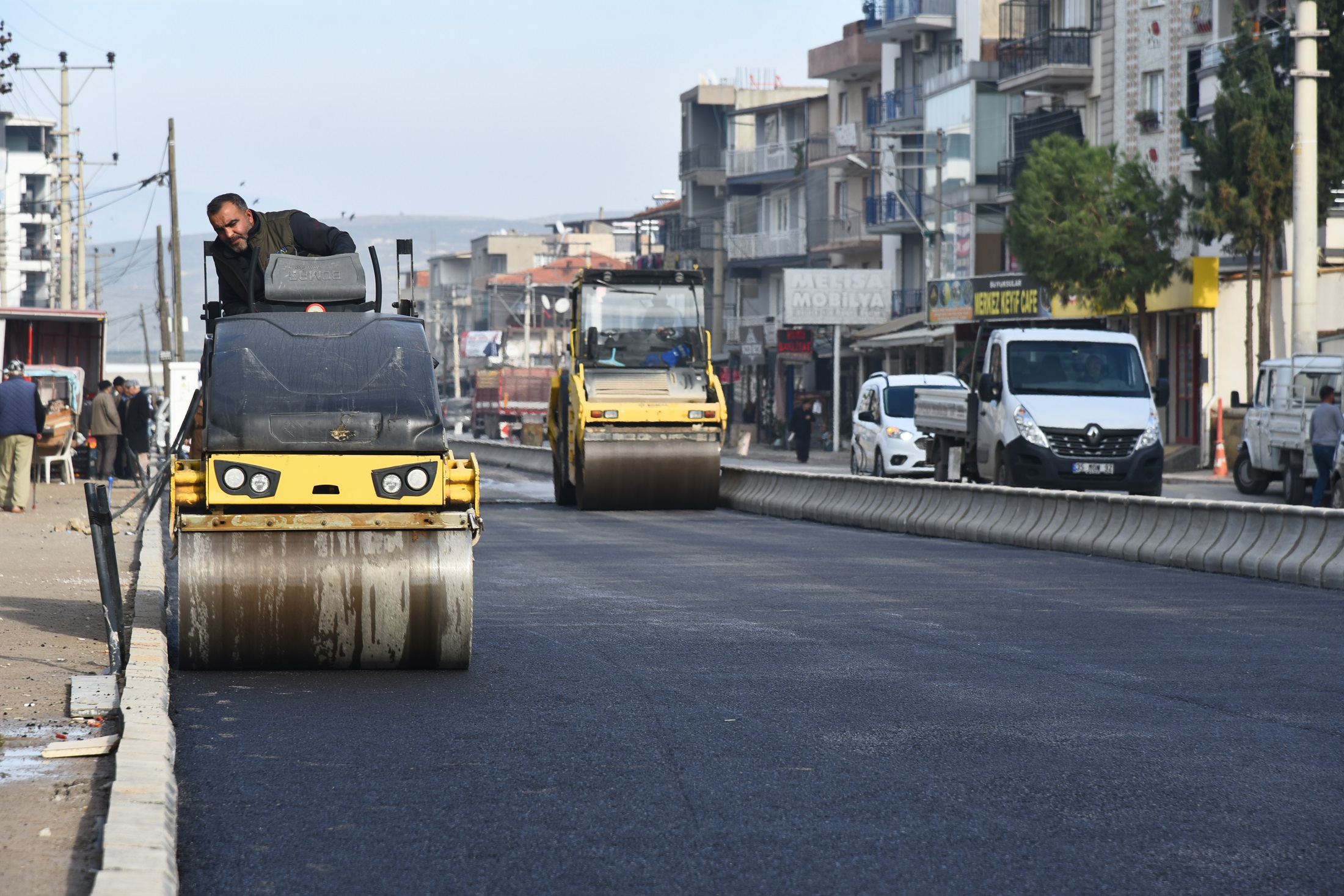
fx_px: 4481
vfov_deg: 11.4
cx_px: 672
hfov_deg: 17.1
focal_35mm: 120
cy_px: 448
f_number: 6.3
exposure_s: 1/160
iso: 100
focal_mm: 120
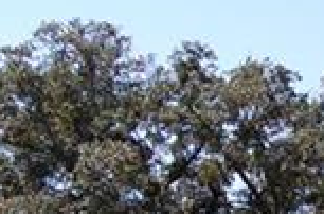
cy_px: 297
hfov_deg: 9.9
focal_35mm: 201
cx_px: 489
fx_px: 1803
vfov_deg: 6.7
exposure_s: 1/250
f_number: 8
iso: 200
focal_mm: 20
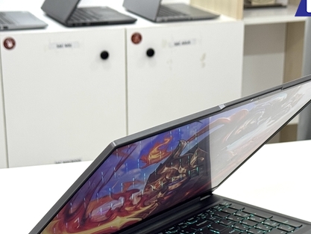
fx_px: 827
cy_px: 202
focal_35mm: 92
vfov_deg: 15.9
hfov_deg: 21.3
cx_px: 152
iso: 64
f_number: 1.78
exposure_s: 1/121
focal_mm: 6.76
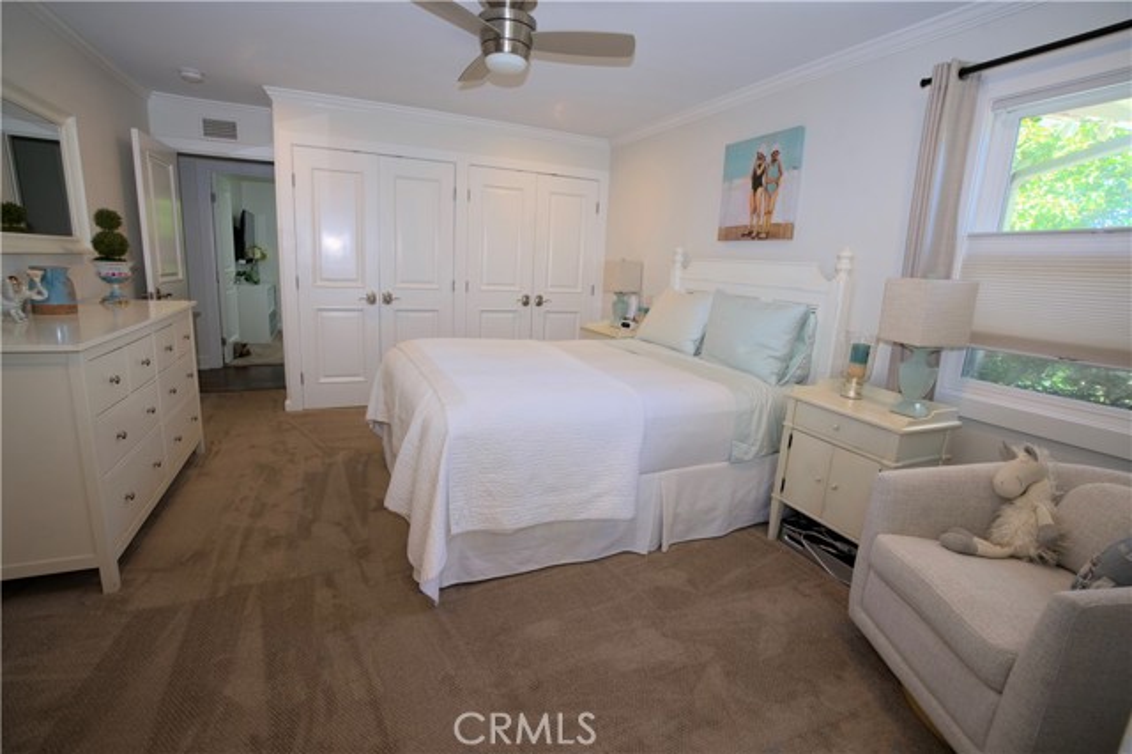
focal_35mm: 16
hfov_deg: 96.8
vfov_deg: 73.7
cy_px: 377
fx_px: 503
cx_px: 566
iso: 800
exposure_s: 1/30
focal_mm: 16
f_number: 8
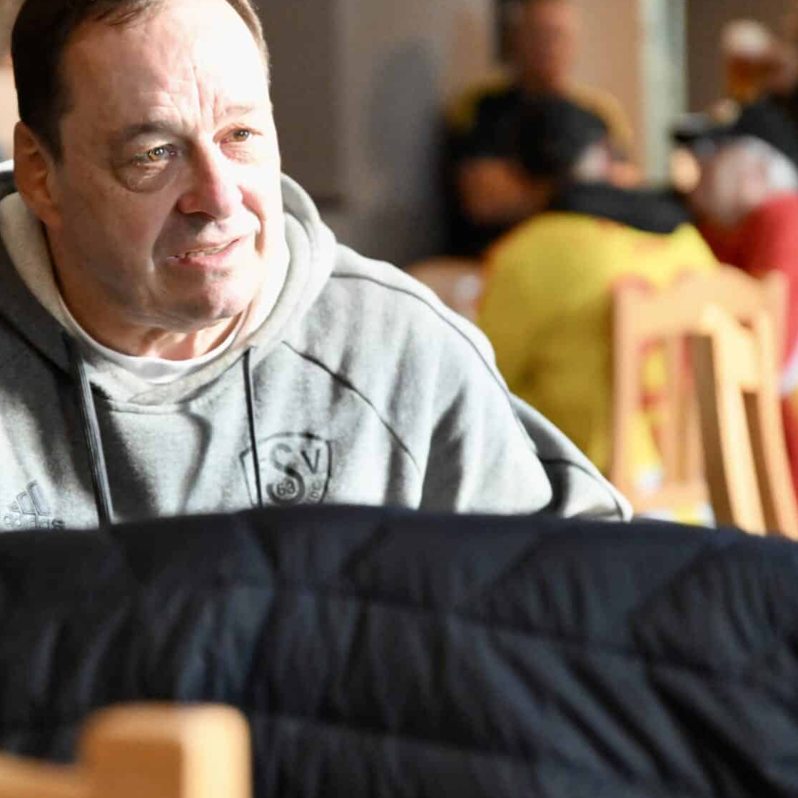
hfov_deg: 15.9
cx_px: 178
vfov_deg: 16.0
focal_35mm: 109
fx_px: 2843
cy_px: 369
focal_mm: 70
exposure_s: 1/640
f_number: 2.8
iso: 8000
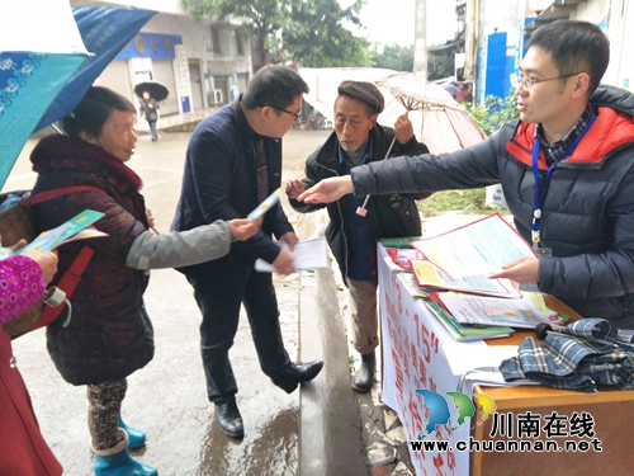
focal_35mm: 22
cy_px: 238
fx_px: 403
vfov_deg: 61.1
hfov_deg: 76.4
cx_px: 317
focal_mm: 3.79
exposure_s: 1/33.3
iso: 225
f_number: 2
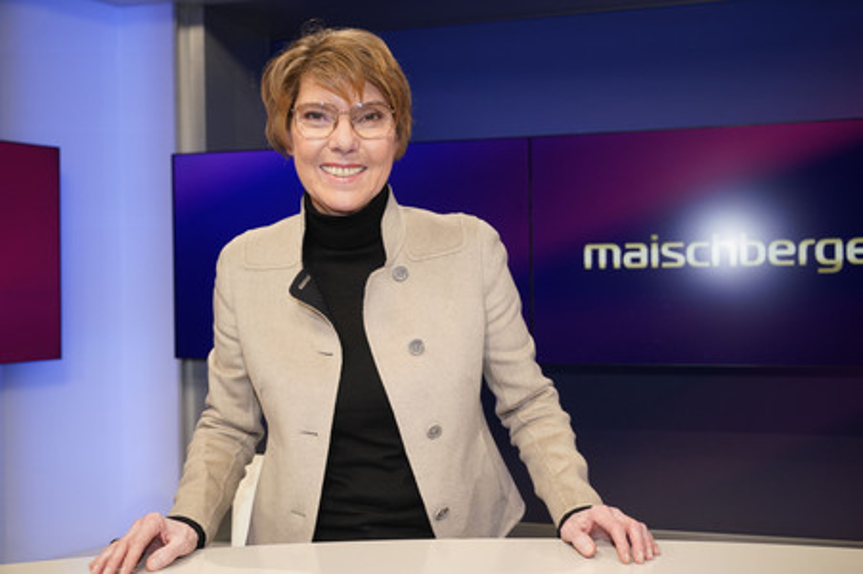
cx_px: 432
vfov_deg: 33.4
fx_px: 958
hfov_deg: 48.5
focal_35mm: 40
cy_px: 287
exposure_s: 1/125
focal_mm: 40
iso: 2000
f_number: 5.6
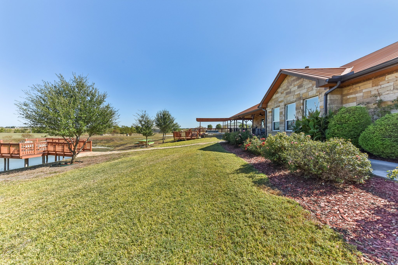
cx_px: 199
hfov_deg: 104.2
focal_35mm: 14
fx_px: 155
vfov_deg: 81.2
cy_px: 132
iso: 400
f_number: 8
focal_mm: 14
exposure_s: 1/1250
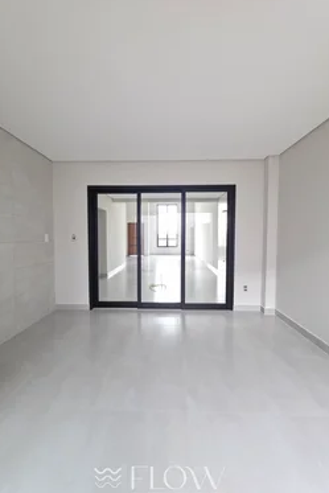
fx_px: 192
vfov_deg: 104.2
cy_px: 246
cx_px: 160
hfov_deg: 81.2
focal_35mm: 14
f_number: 1.9
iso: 125
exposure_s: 1/60
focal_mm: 2.2
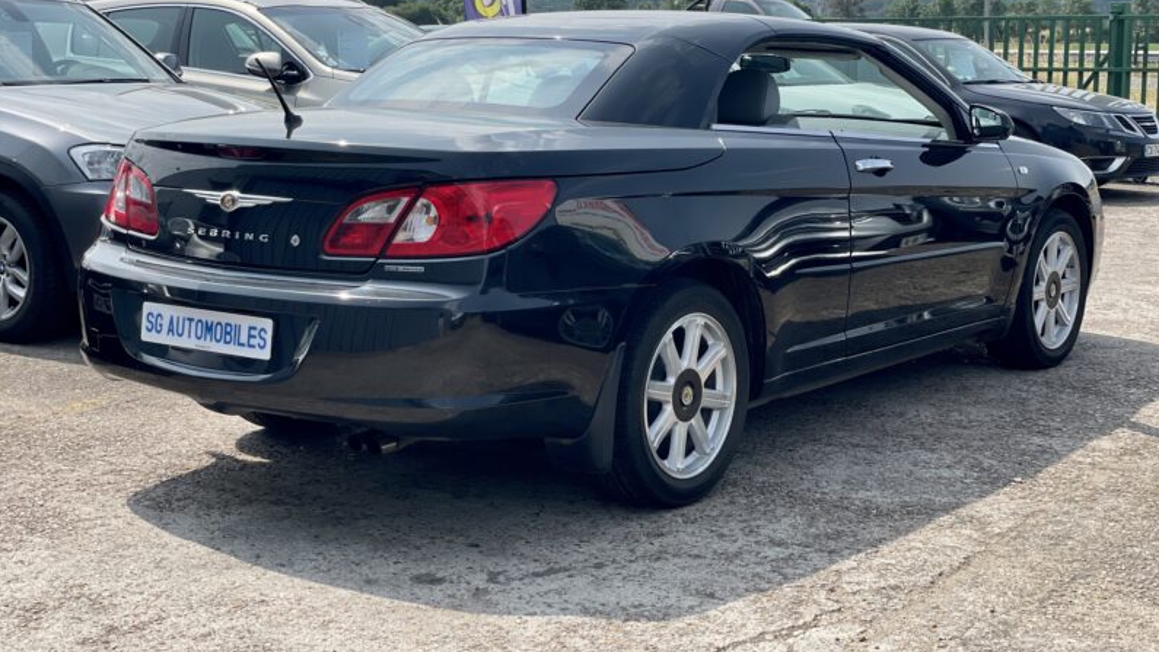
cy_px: 230
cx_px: 580
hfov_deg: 36.6
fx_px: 1752
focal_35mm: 57
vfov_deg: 21.0
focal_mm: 6
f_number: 2
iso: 32
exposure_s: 1/1996
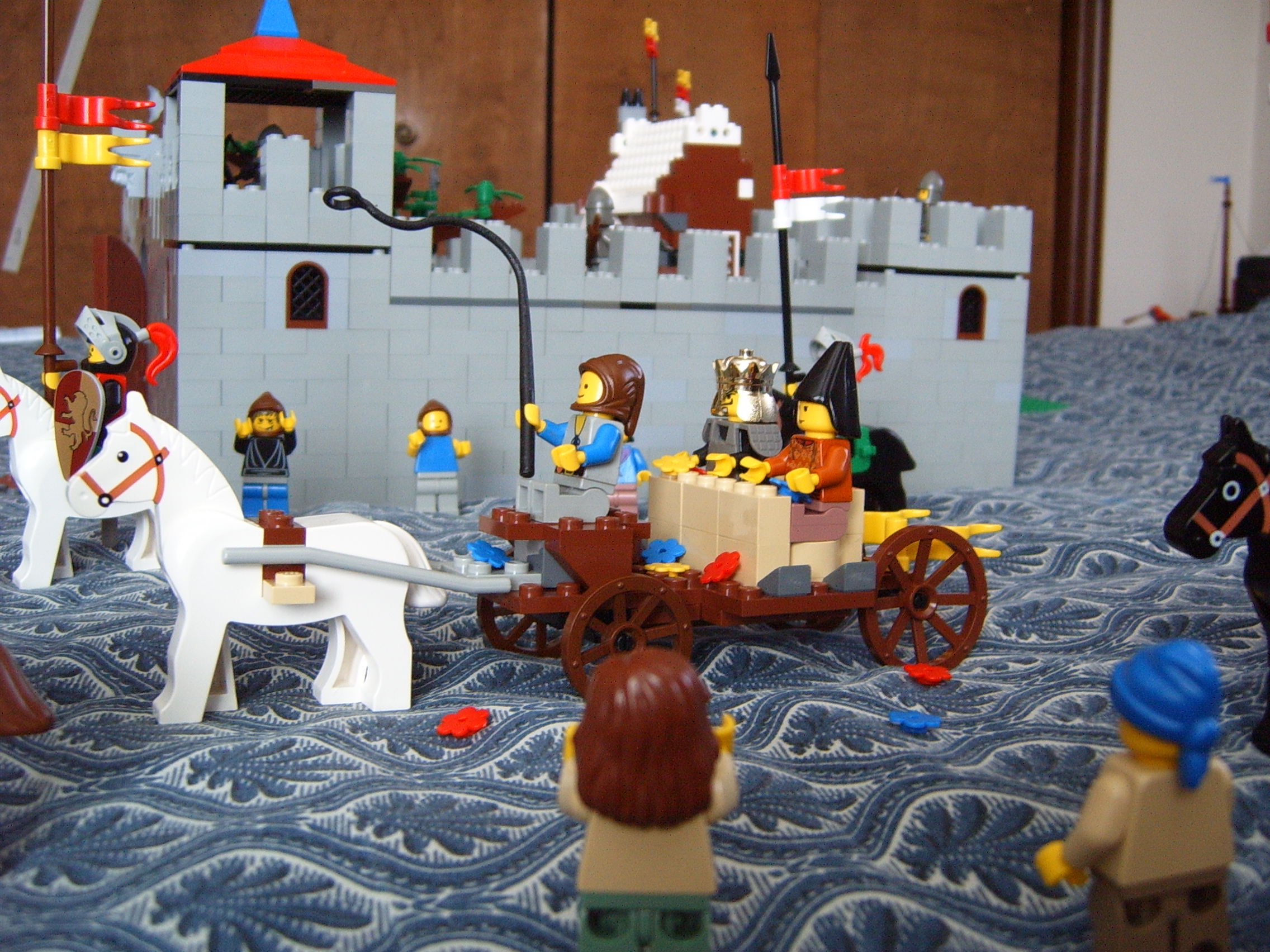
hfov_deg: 50.1
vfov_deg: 38.7
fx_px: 1357
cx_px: 635
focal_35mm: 37
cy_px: 476
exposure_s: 1/15
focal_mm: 6.2
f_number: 2.9
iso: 141
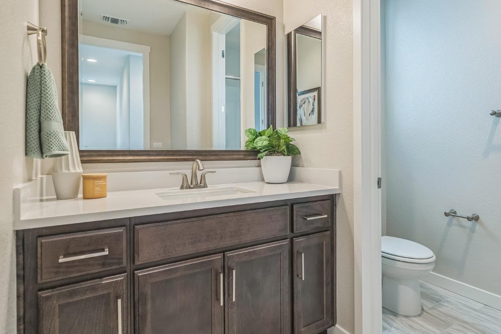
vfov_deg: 64.5
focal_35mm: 19
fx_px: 264
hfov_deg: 86.5
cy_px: 162
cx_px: 280
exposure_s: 1/30
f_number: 5.6
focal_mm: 15
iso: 250
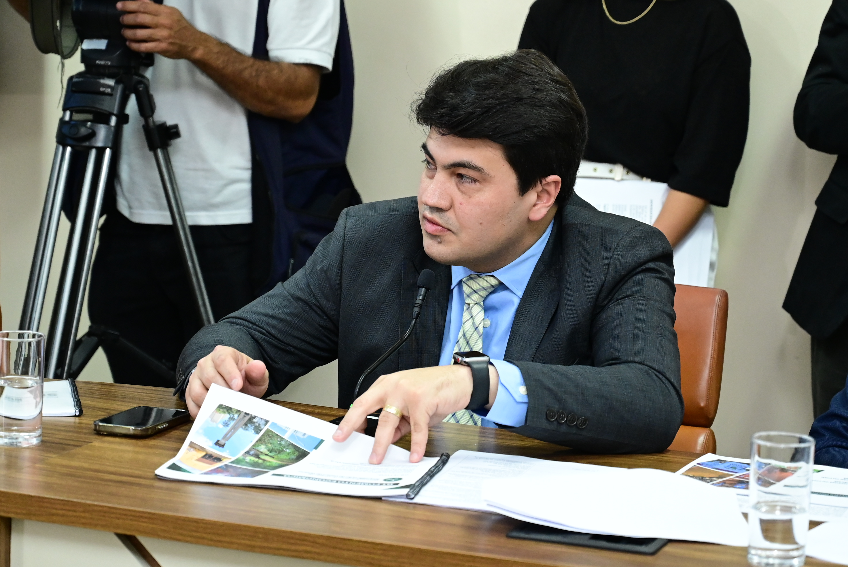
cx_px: 424
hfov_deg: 19.4
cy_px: 284
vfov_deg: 13.1
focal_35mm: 105
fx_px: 2475
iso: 3200
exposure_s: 1/200
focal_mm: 70
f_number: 4
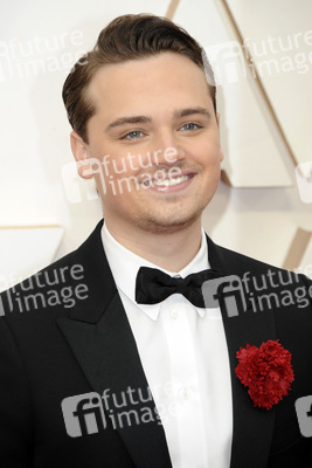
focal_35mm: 300
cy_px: 234
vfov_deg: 6.9
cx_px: 156
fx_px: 3896
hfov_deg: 4.6
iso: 1000
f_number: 6.3
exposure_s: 1/250
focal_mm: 300
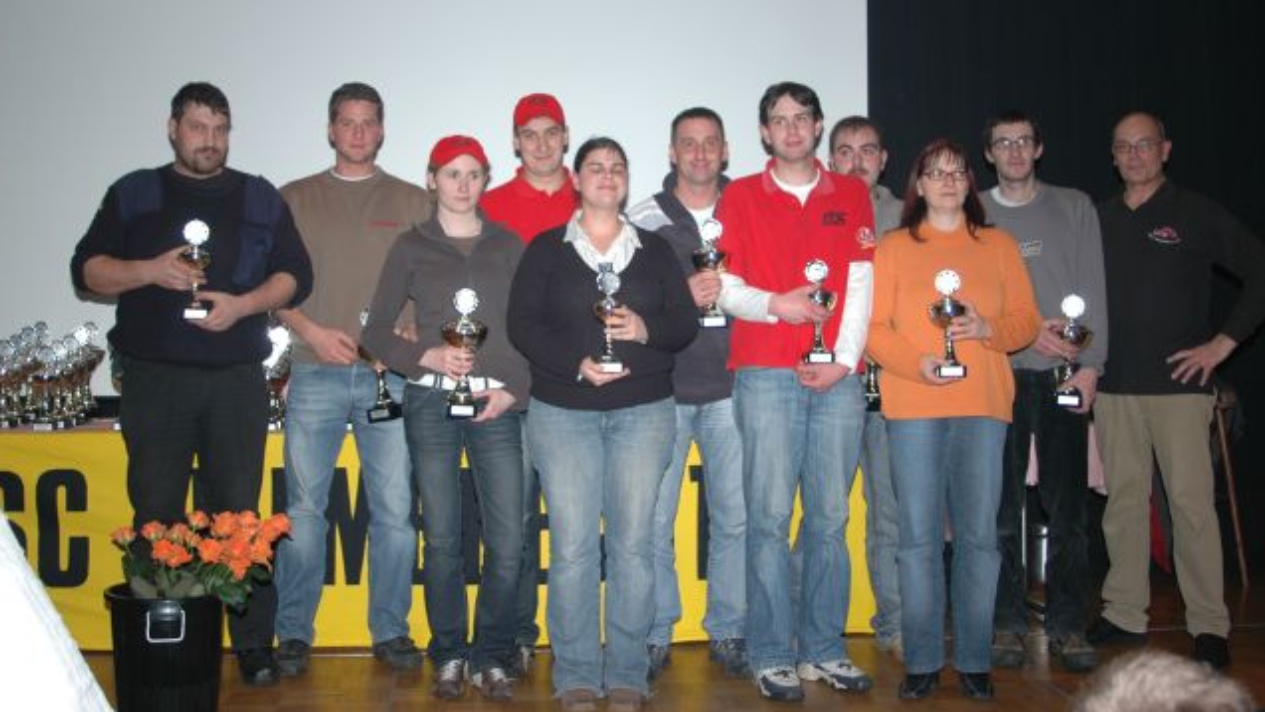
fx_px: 1326
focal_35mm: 40
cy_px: 294
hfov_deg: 51.0
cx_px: 631
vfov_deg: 30.0
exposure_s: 1/60
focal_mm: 25
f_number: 4
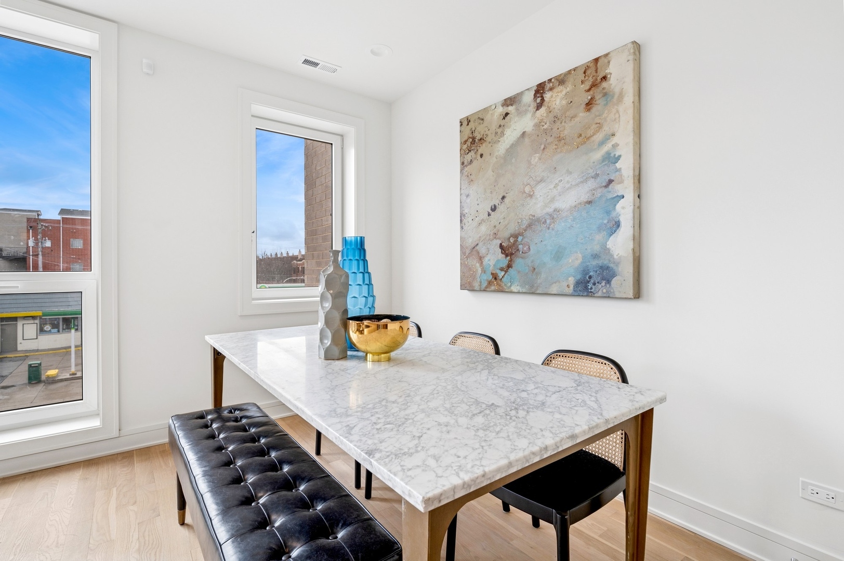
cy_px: 280
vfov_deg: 70.3
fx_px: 398
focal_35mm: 17
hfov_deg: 93.3
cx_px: 422
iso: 200
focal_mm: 17
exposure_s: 1/20
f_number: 9.5
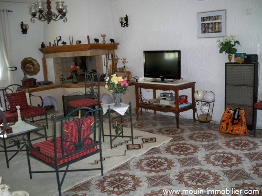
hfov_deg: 52.6
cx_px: 131
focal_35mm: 35
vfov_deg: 40.7
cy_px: 98
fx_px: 265
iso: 400
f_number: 3.1
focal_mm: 6.3
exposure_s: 1/60
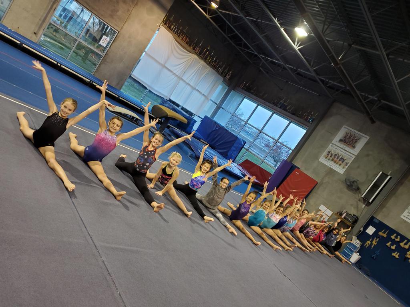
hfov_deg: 67.3
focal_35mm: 26
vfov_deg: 53.1
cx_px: 205
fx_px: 308
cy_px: 154
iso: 200
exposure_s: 1/39
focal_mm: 4.3
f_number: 1.5
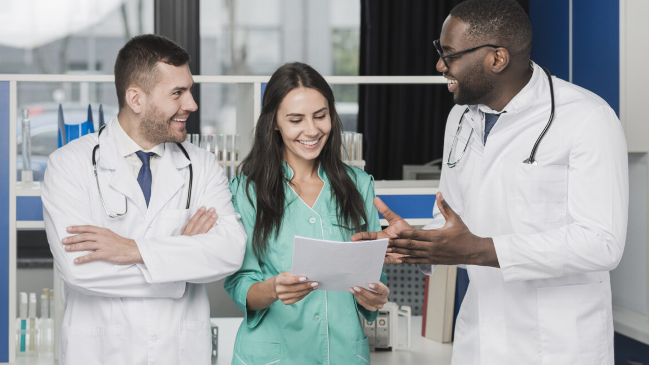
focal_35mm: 90
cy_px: 203
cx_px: 326
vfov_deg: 13.4
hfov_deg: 23.7
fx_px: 1549
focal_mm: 85
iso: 160
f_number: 4
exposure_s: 1/60
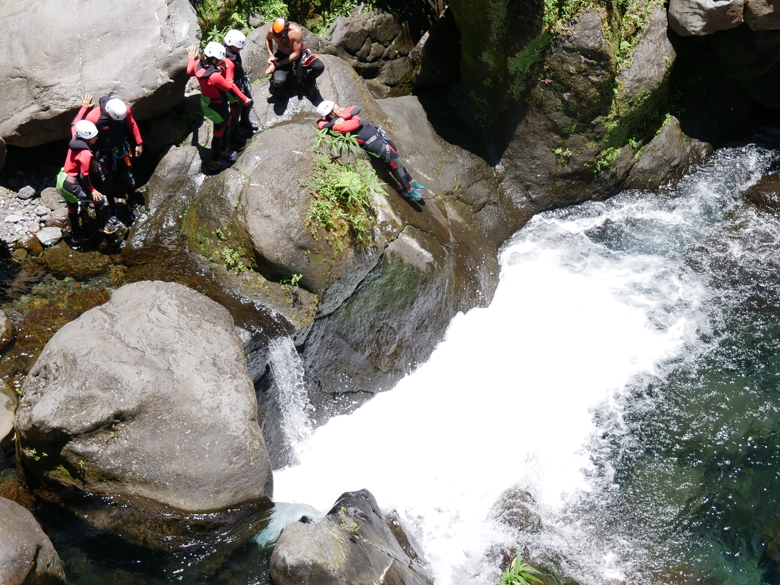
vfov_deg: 16.8
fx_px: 1960
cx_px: 363
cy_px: 99
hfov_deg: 22.5
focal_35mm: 87
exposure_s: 1/500
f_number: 5
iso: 200
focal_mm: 23
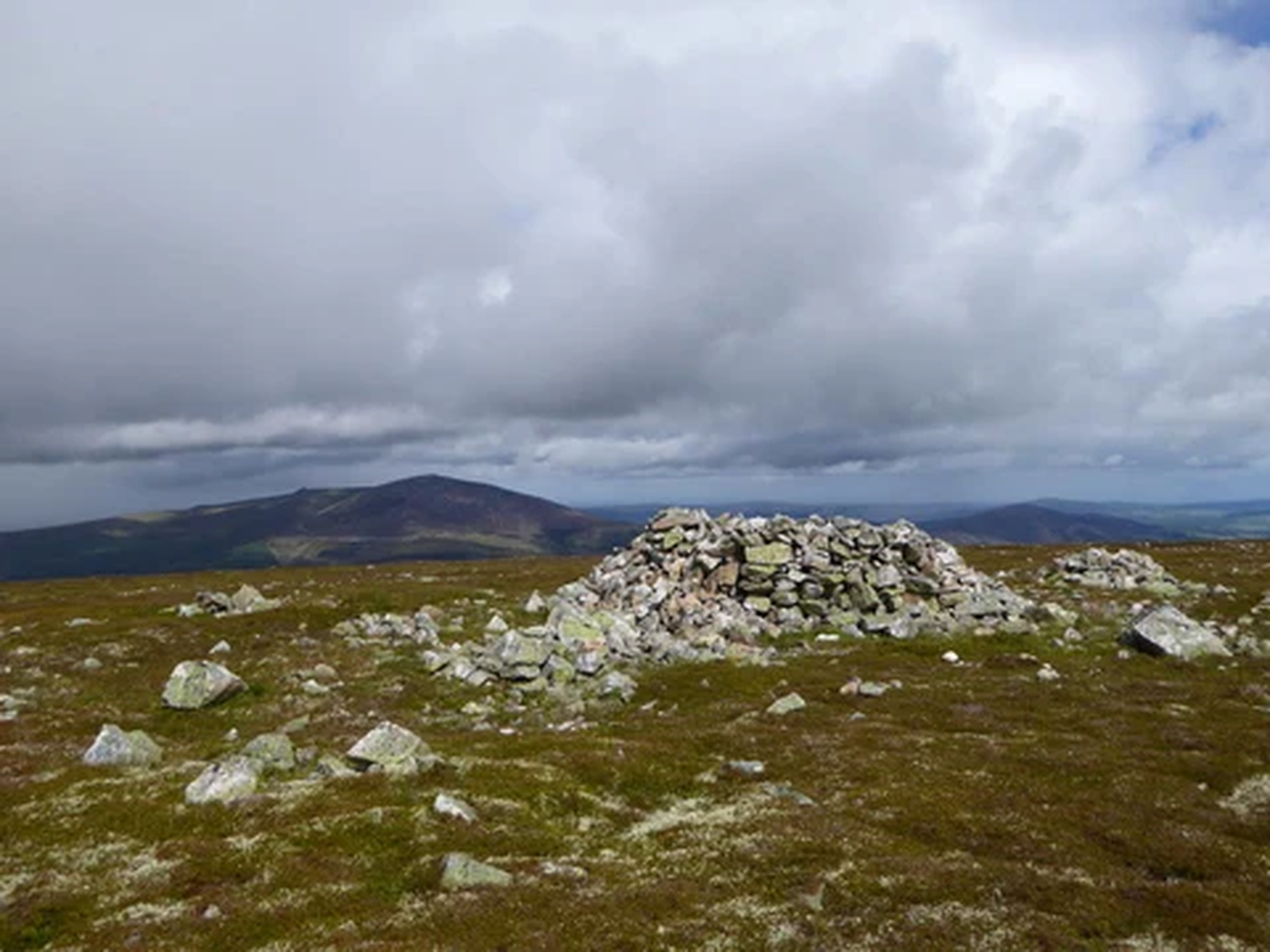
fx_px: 1174
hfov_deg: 56.8
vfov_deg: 44.2
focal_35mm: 32
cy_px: 476
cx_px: 635
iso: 100
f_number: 3.5
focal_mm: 5.4
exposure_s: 1/1600
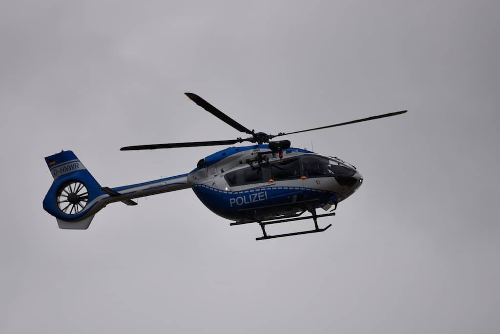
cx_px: 250
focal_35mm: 200
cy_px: 167
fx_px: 2779
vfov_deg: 6.9
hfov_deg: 10.3
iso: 160
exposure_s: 1/4000
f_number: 2.8
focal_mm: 200
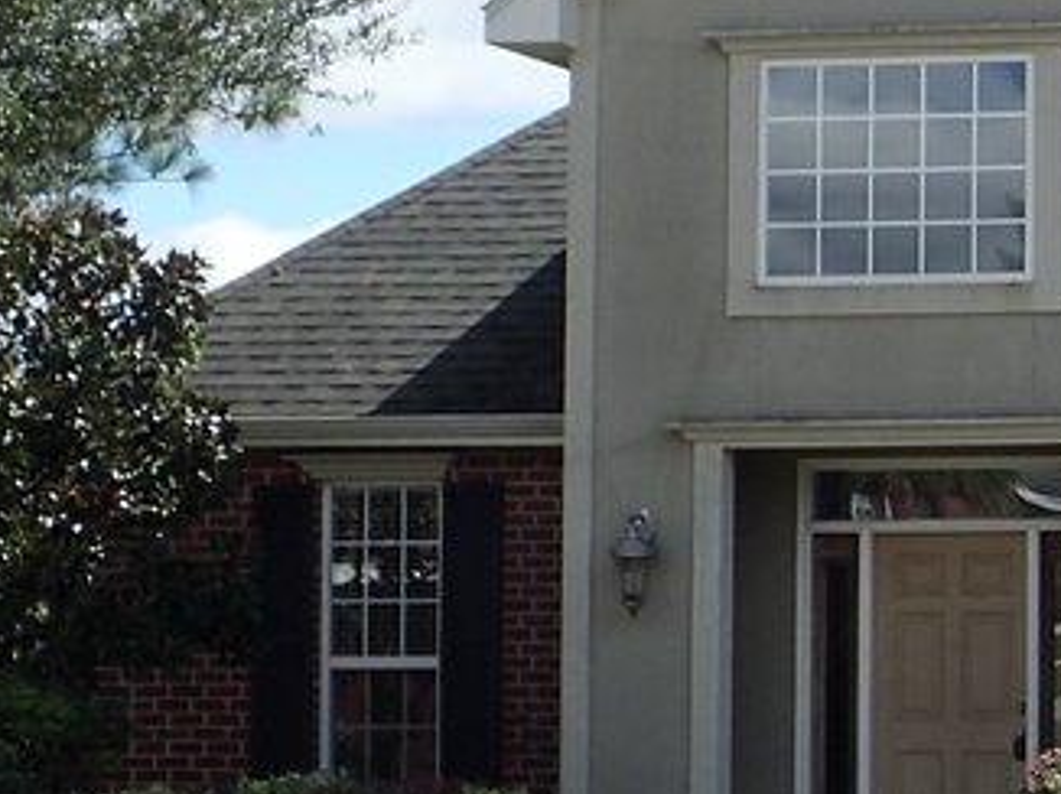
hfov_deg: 14.3
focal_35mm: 129
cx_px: 1605
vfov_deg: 11.5
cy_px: 404
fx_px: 3951
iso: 100
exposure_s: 1/800
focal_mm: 6.42
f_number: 3.5
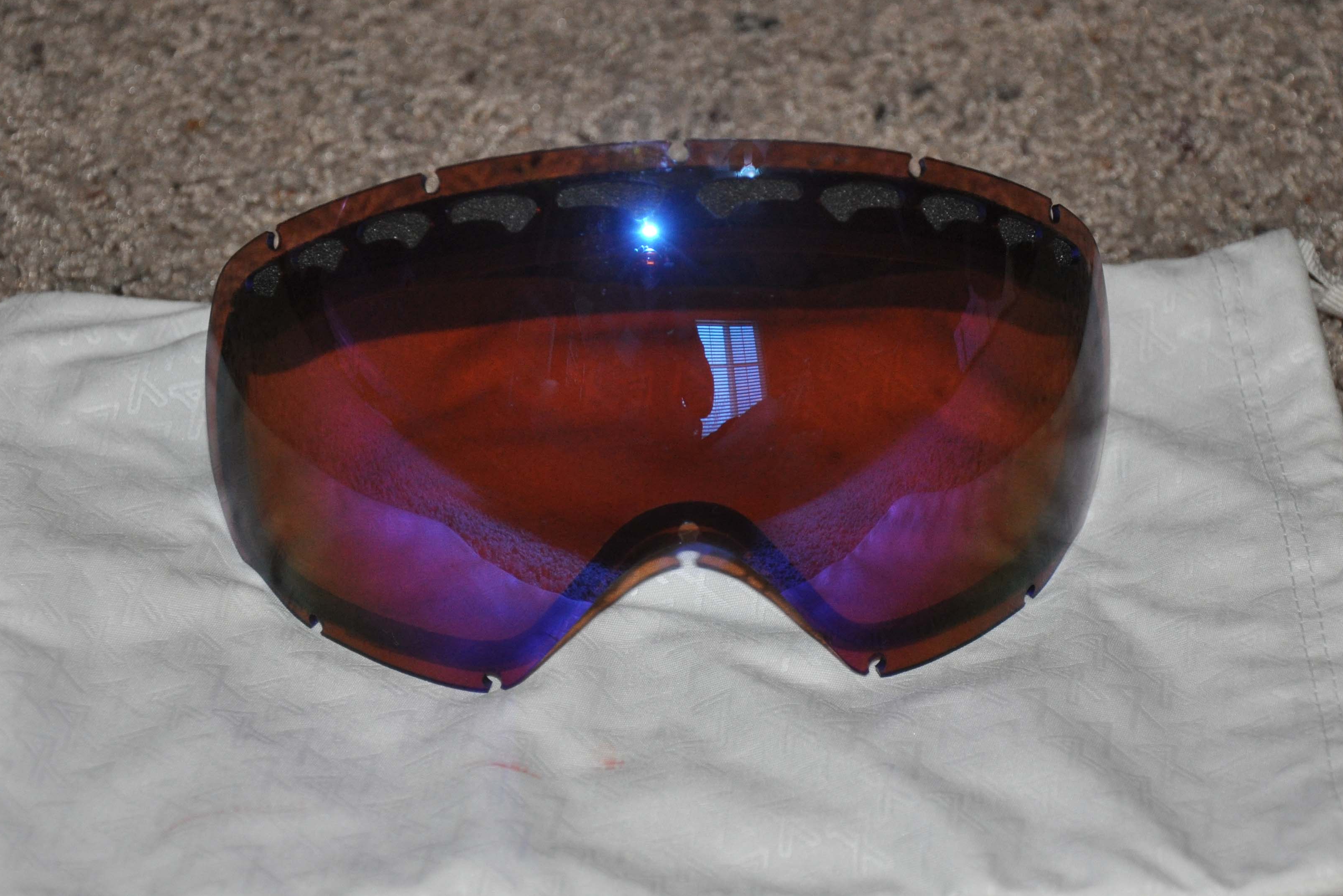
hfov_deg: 15.5
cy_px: 385
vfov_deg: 10.4
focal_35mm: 132
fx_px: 4924
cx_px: 679
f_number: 5.3
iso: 800
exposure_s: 1/60
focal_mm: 66
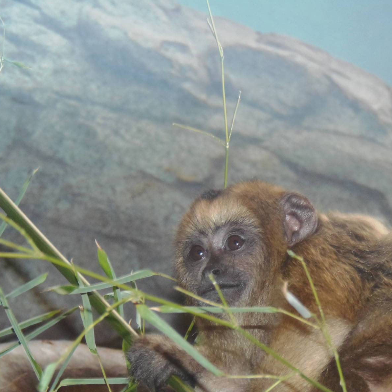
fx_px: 2793
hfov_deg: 8.0
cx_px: 206
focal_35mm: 218
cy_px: 196
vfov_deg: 8.0
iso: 400
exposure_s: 1/50
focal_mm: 34
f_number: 4.9
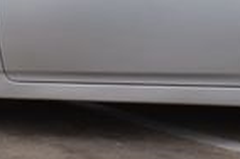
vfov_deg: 5.3
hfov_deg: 8.0
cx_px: 198
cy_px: -61
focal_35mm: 257
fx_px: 1709
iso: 200
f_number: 4.8
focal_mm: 38
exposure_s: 1/250
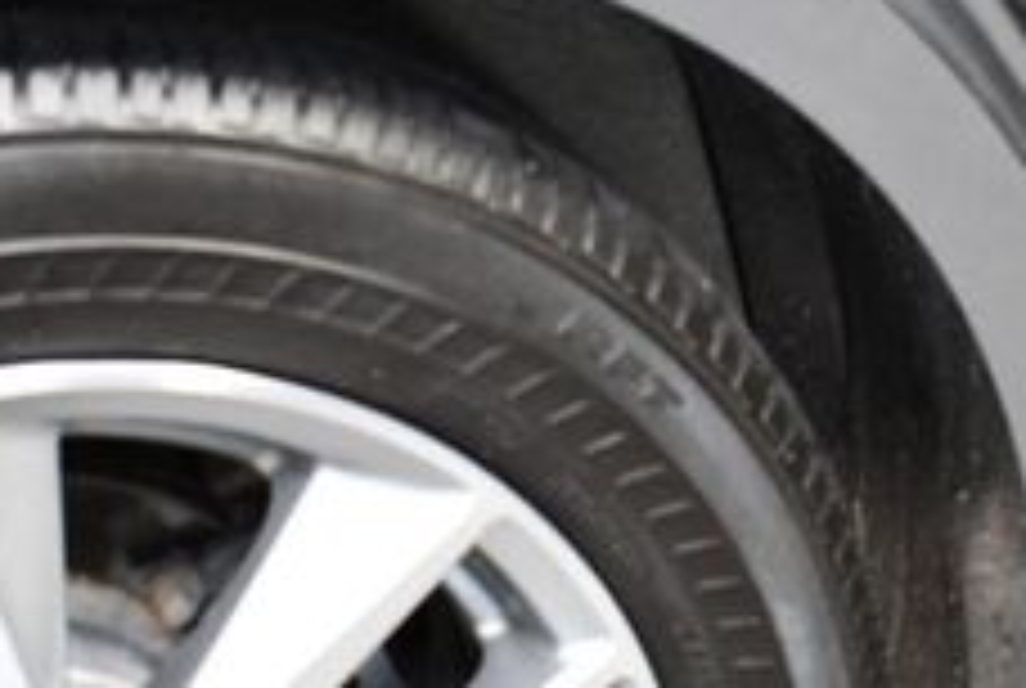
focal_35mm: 101
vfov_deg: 13.6
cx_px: 846
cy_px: 211
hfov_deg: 19.9
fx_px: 2884
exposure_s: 1/80
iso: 3200
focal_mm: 18
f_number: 3.5
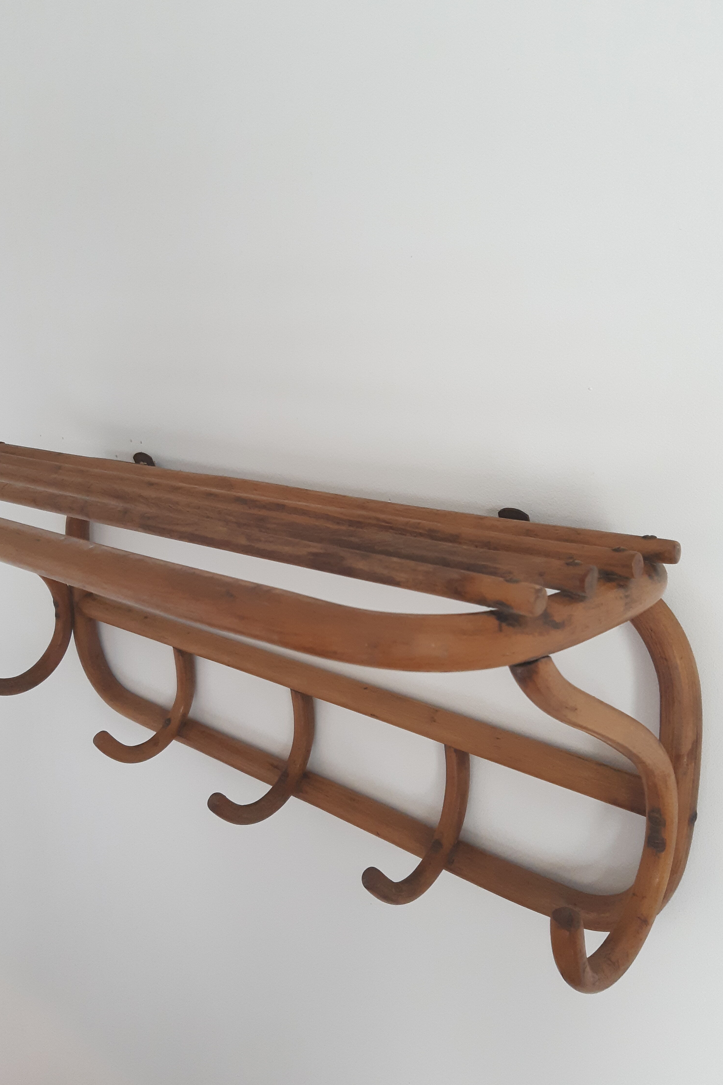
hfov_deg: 46.4
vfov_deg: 65.5
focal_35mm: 28
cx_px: 372
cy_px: 552
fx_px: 843
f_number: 1.7
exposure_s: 1/33
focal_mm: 3.93
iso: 250
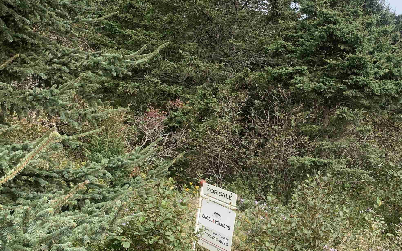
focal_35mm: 43
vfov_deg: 29.8
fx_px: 471
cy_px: 106
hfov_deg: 45.1
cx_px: 284
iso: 25
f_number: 1.8
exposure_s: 1/1076
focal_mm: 4.25
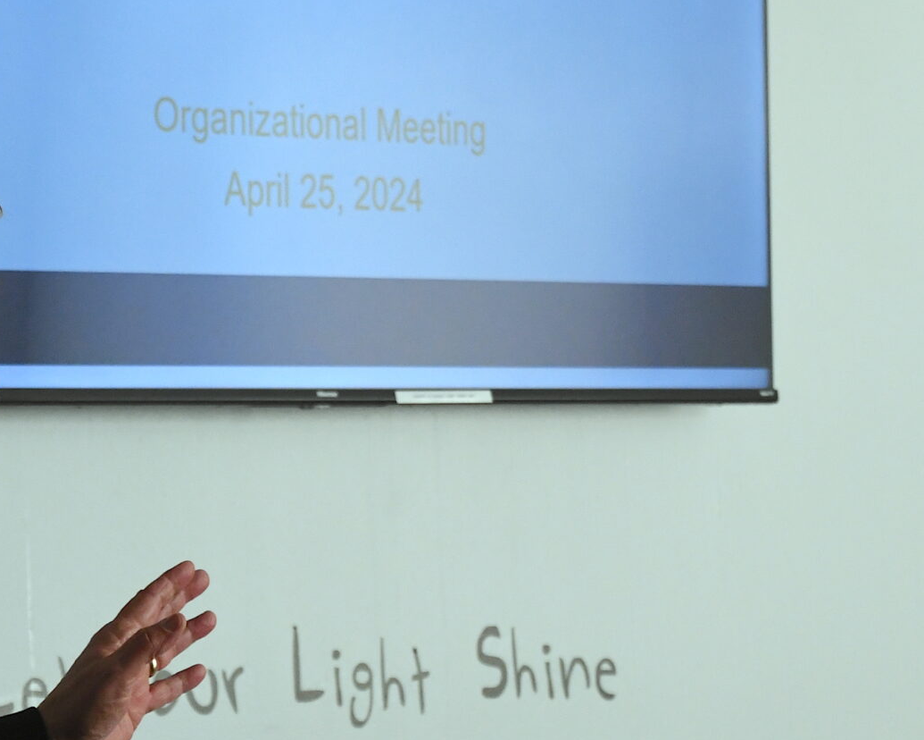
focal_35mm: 470
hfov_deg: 4.1
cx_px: 388
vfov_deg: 3.3
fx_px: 12857
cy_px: 204
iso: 1600
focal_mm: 135
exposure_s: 1/200
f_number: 6
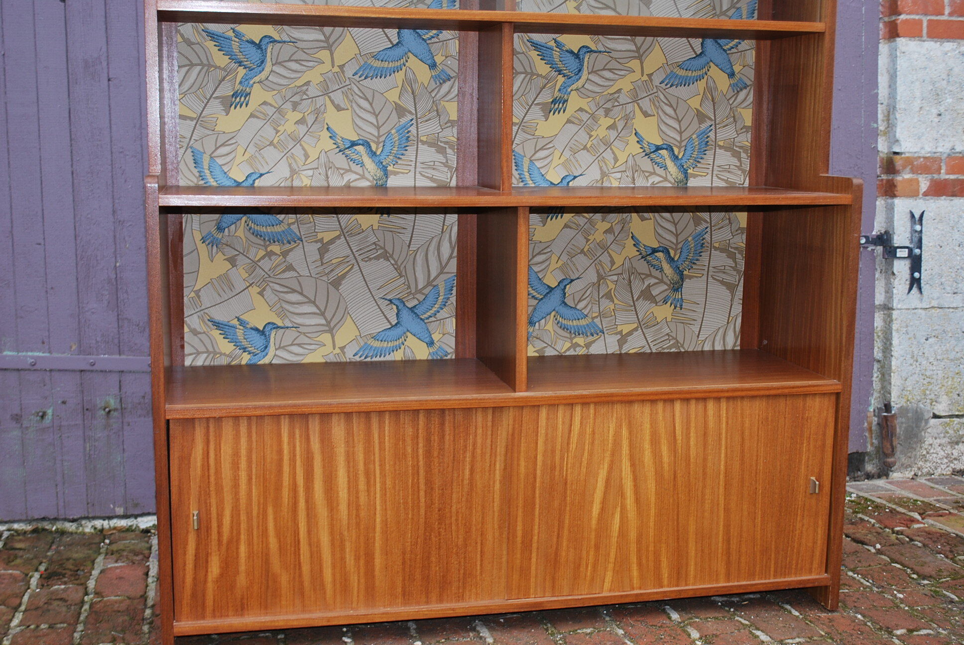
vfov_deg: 29.9
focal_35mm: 45
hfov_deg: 43.6
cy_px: 322
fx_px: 1206
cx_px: 482
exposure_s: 1/60
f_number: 4.8
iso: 200
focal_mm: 30
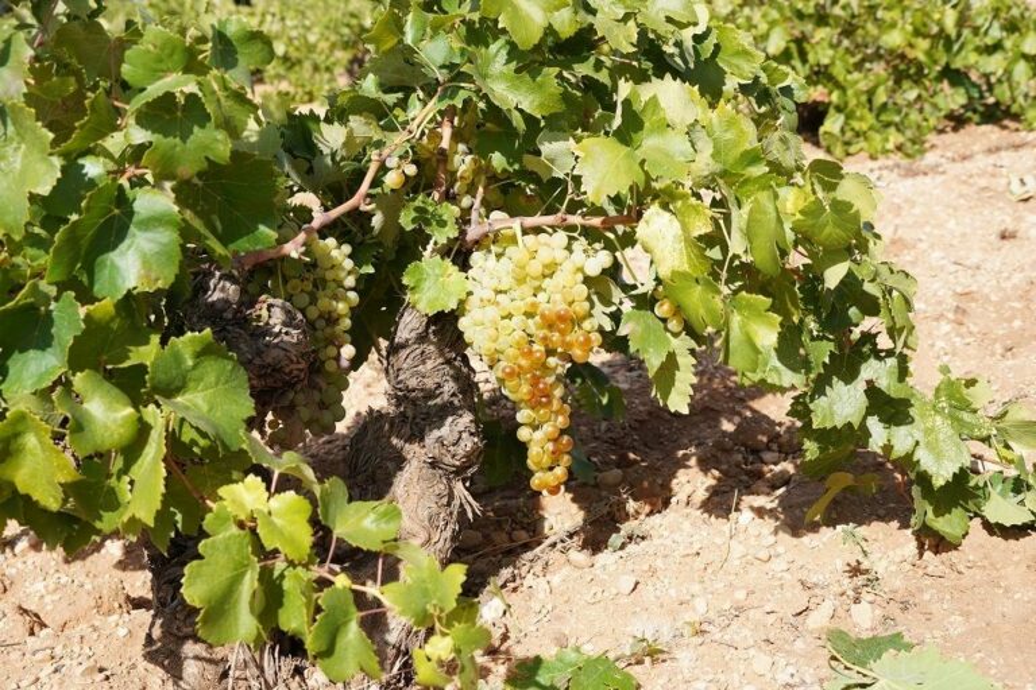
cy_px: 345
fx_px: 1352
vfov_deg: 28.6
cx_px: 518
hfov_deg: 41.9
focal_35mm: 47
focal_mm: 47
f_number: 8
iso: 100
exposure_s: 1/160
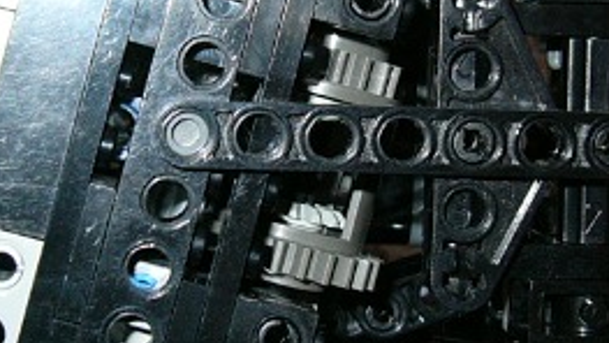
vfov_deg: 10.3
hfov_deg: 18.1
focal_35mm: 118
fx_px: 1906
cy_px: 105
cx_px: 267
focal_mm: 5.8
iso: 100
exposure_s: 1/60
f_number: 2.8
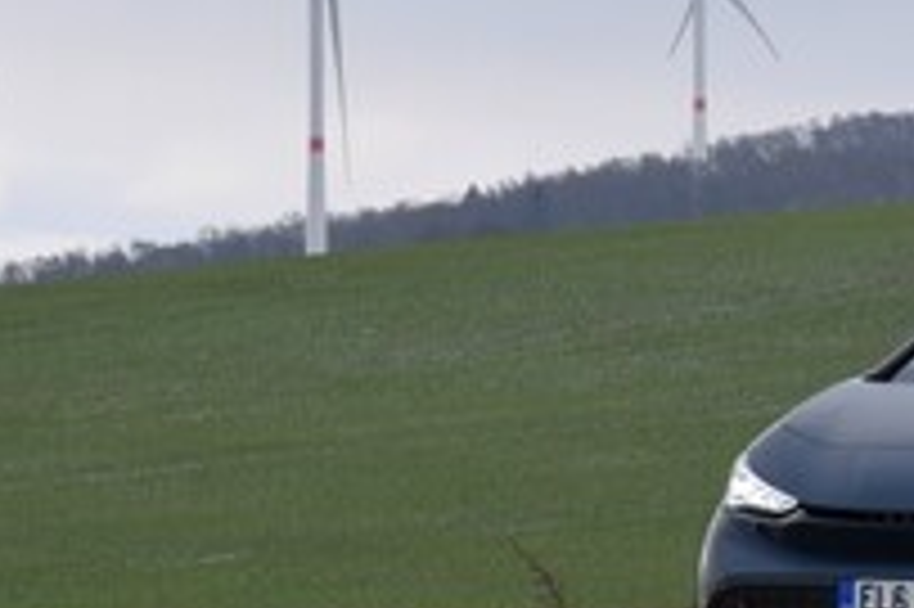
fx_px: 8143
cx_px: 946
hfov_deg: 6.4
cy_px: 133
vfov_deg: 4.3
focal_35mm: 321
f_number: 8
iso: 400
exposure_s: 1/250
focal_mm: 70
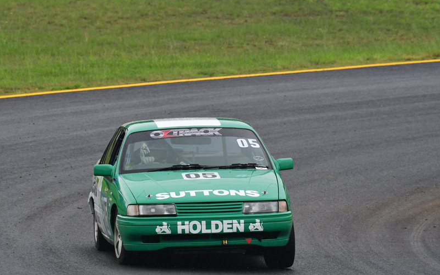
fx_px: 7362
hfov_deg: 3.4
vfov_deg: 2.1
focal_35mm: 614
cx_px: 220
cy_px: 141
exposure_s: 1/640
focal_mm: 400
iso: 1000
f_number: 11
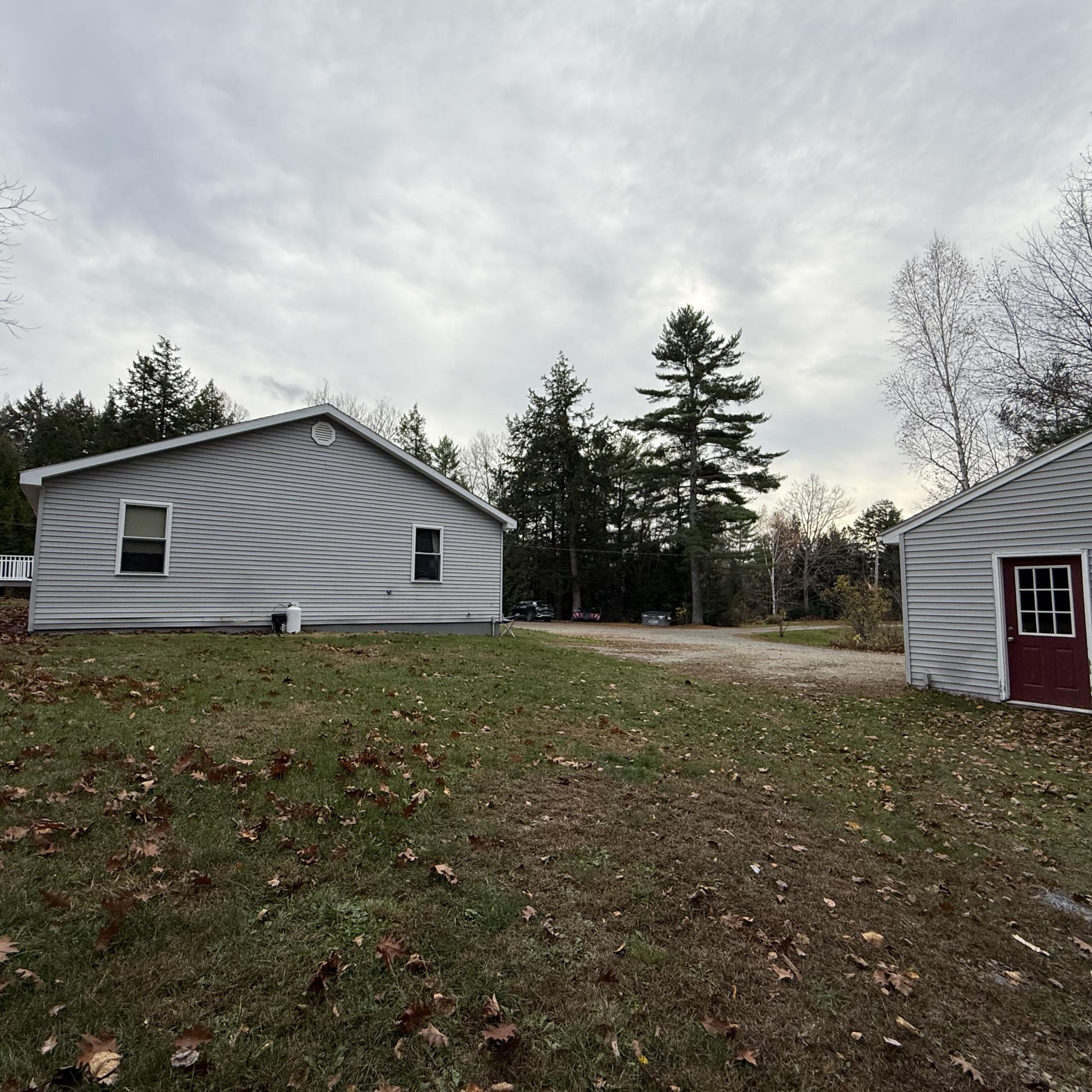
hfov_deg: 83.8
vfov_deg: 84.0
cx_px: 501
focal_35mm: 17
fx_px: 607
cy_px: 540
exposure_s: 1/1167
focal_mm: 2.22
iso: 50
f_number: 2.2
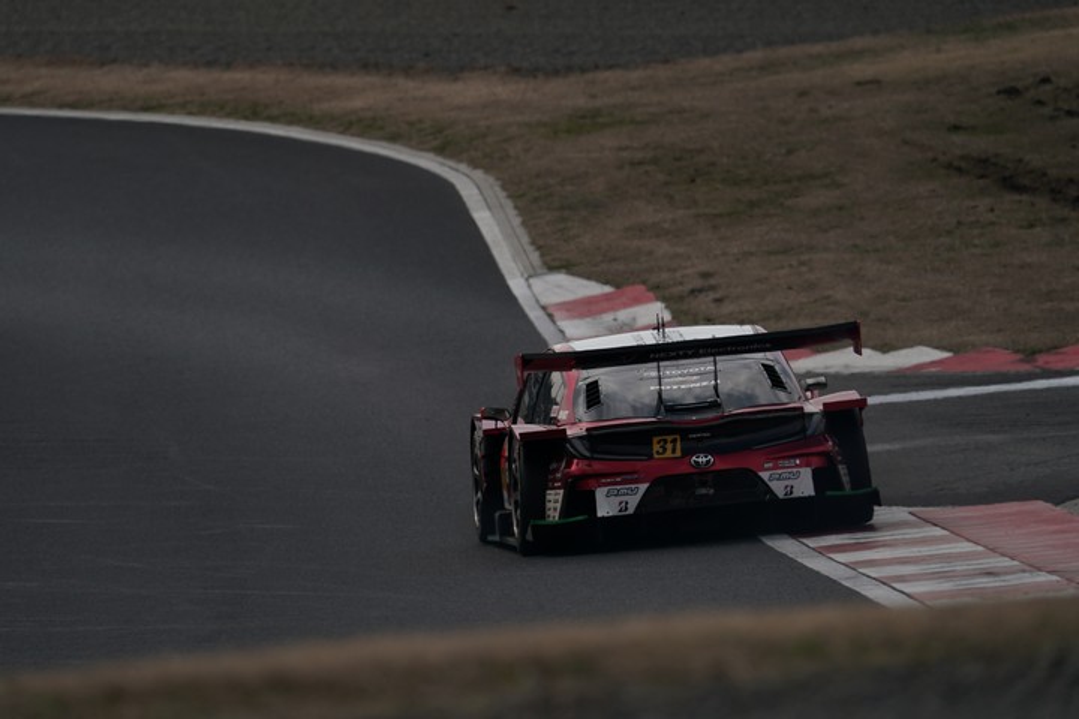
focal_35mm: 600
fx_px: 17982
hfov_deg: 3.4
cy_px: 360
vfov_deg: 2.3
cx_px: 540
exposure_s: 1/800
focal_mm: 600
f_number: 8
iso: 200
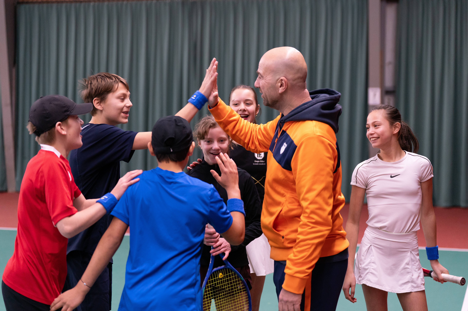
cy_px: 156
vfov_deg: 19.4
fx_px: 909
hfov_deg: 28.9
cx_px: 234
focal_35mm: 70
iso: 4000
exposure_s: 1/800
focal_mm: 70
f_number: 2.8
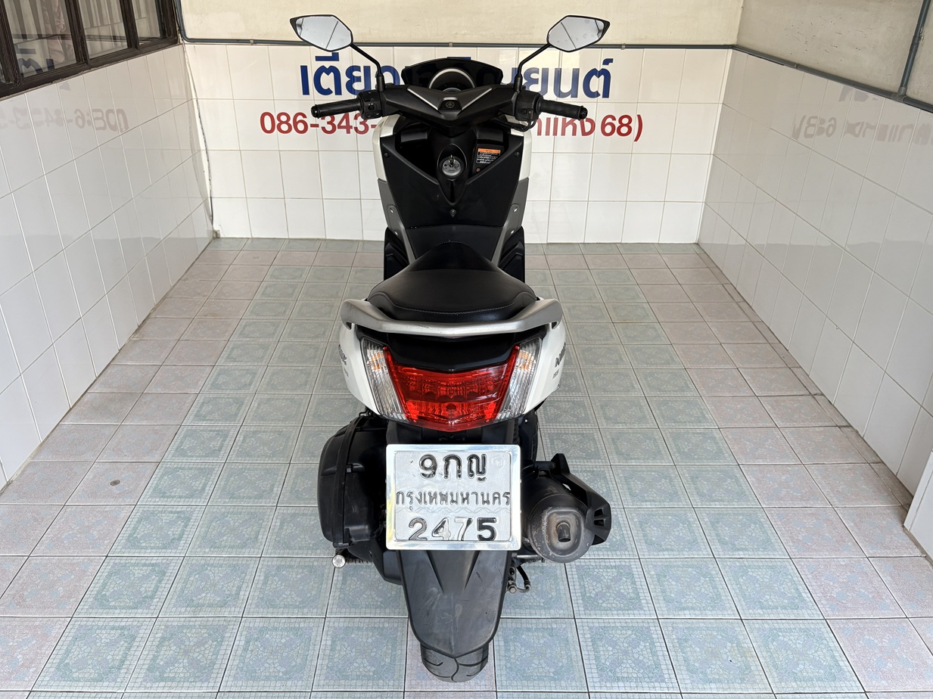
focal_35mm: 27
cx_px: 453
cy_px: 343
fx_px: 728
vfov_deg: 51.3
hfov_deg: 65.3
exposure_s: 1/93
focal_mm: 5.96
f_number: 1.6
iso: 125
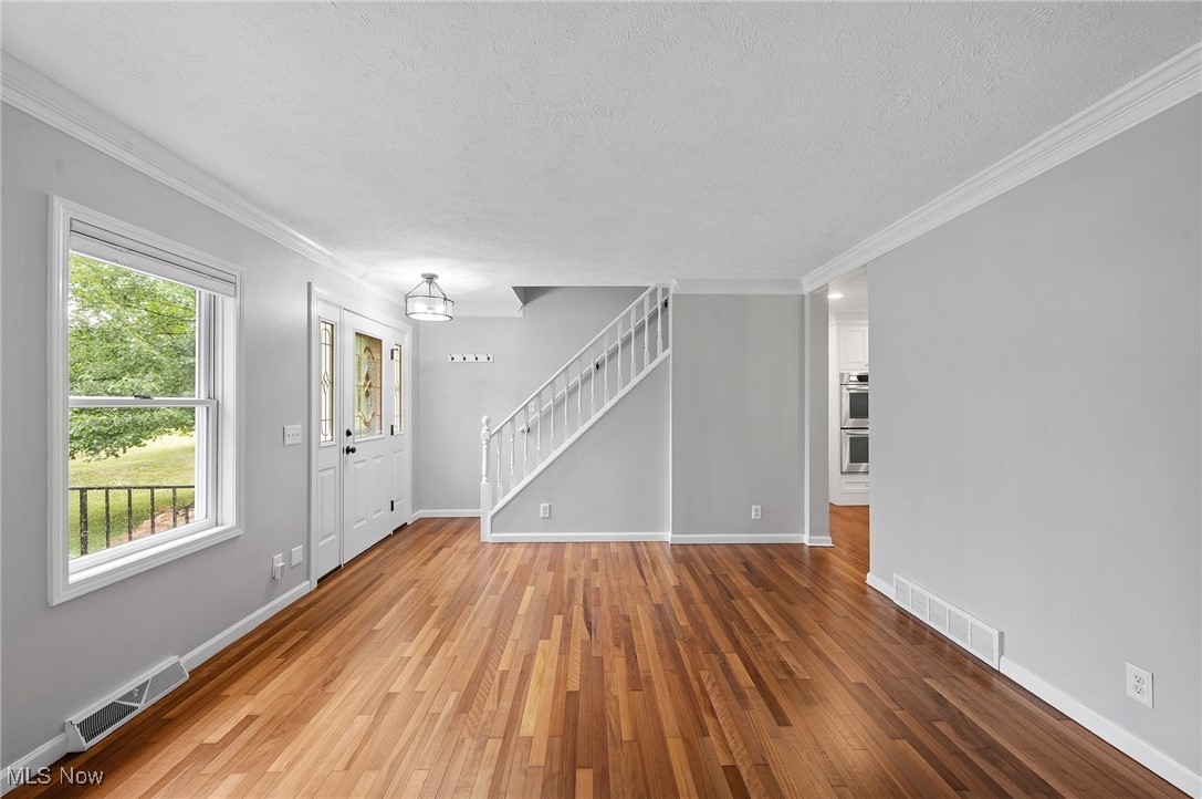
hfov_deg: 104.3
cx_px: 601
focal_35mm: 14
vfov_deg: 81.1
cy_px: 400
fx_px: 467
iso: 400
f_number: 8
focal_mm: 14
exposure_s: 1/3
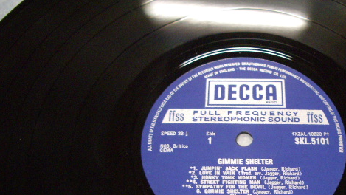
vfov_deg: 23.0
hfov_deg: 39.3
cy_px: 132
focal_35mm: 52
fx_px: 477
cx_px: 235
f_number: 2.6
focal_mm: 5.8
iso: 320
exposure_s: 1/20
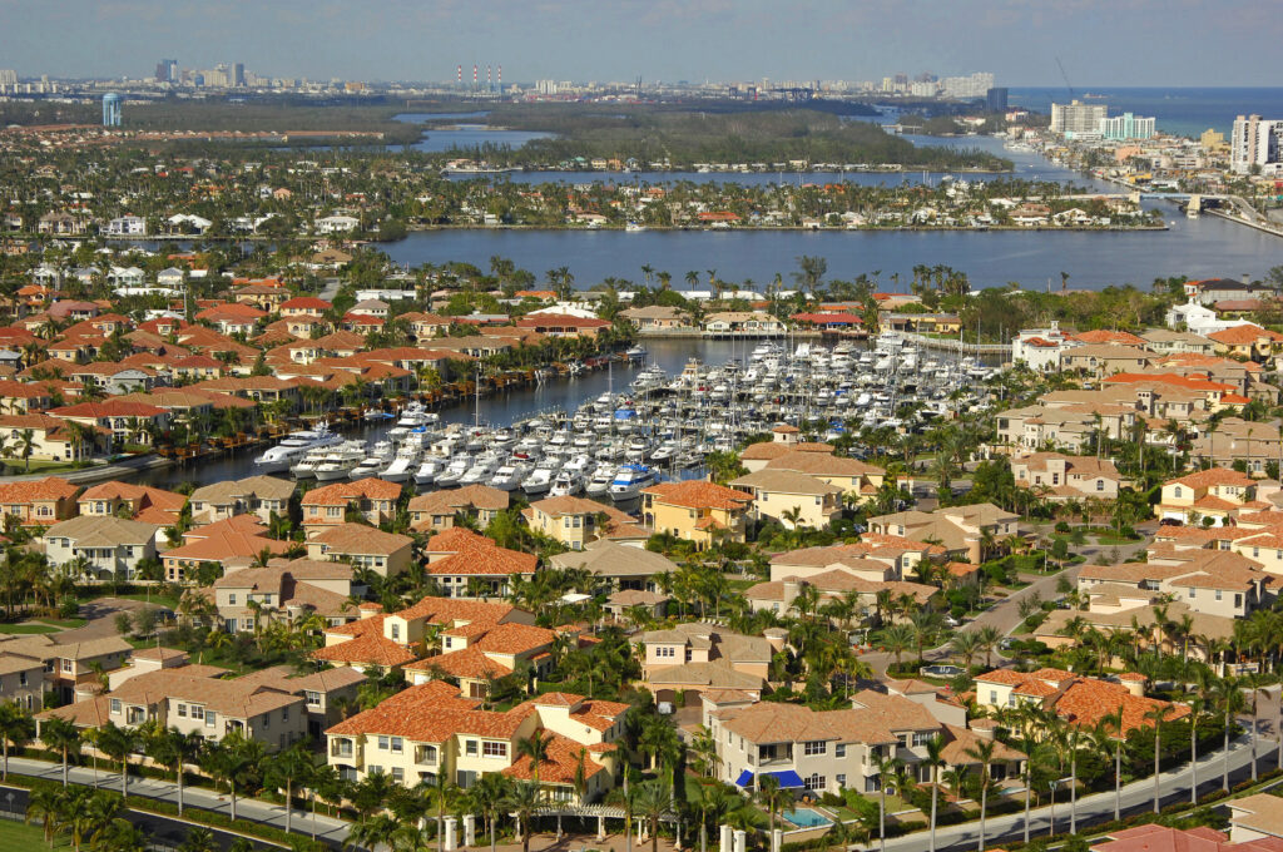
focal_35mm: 78
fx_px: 2776
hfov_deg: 26.0
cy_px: 426
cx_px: 642
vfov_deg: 17.4
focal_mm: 52
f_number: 9.5
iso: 400
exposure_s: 1/1000
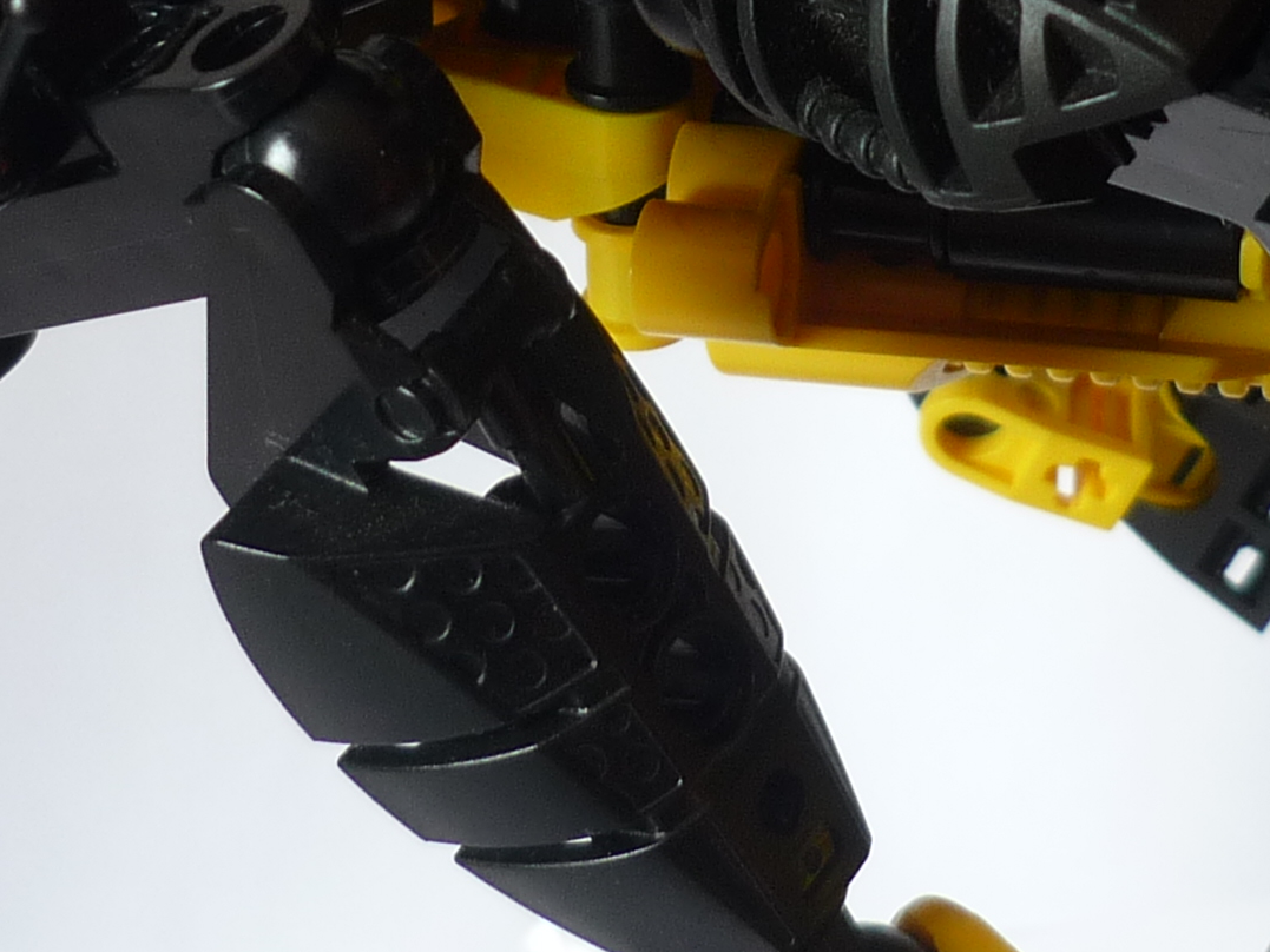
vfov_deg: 14.4
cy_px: -105
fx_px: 3669
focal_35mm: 100
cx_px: 693
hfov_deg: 19.6
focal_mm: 5.5
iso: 100
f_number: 2.8
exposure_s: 1/30
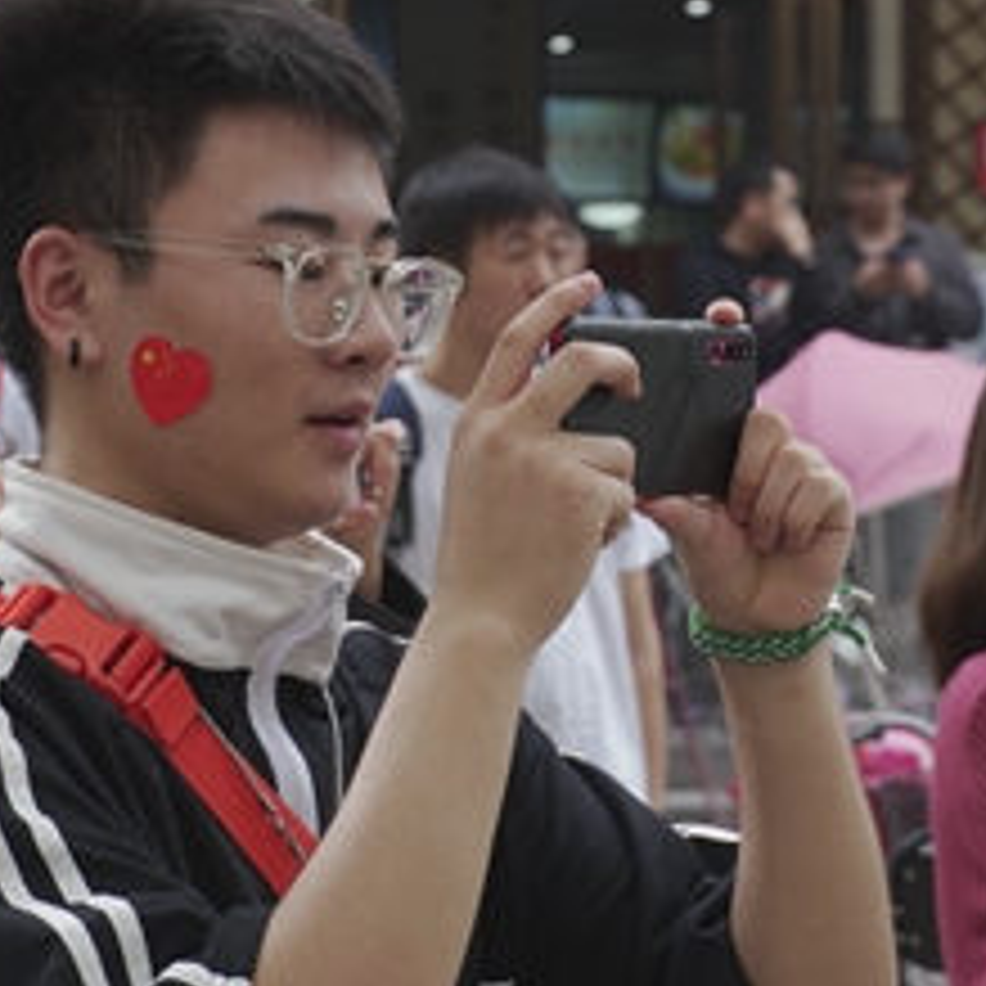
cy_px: 414
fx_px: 5188
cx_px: 455
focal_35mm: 161
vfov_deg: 10.9
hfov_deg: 10.9
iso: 250
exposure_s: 1/80
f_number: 5.6
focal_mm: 46
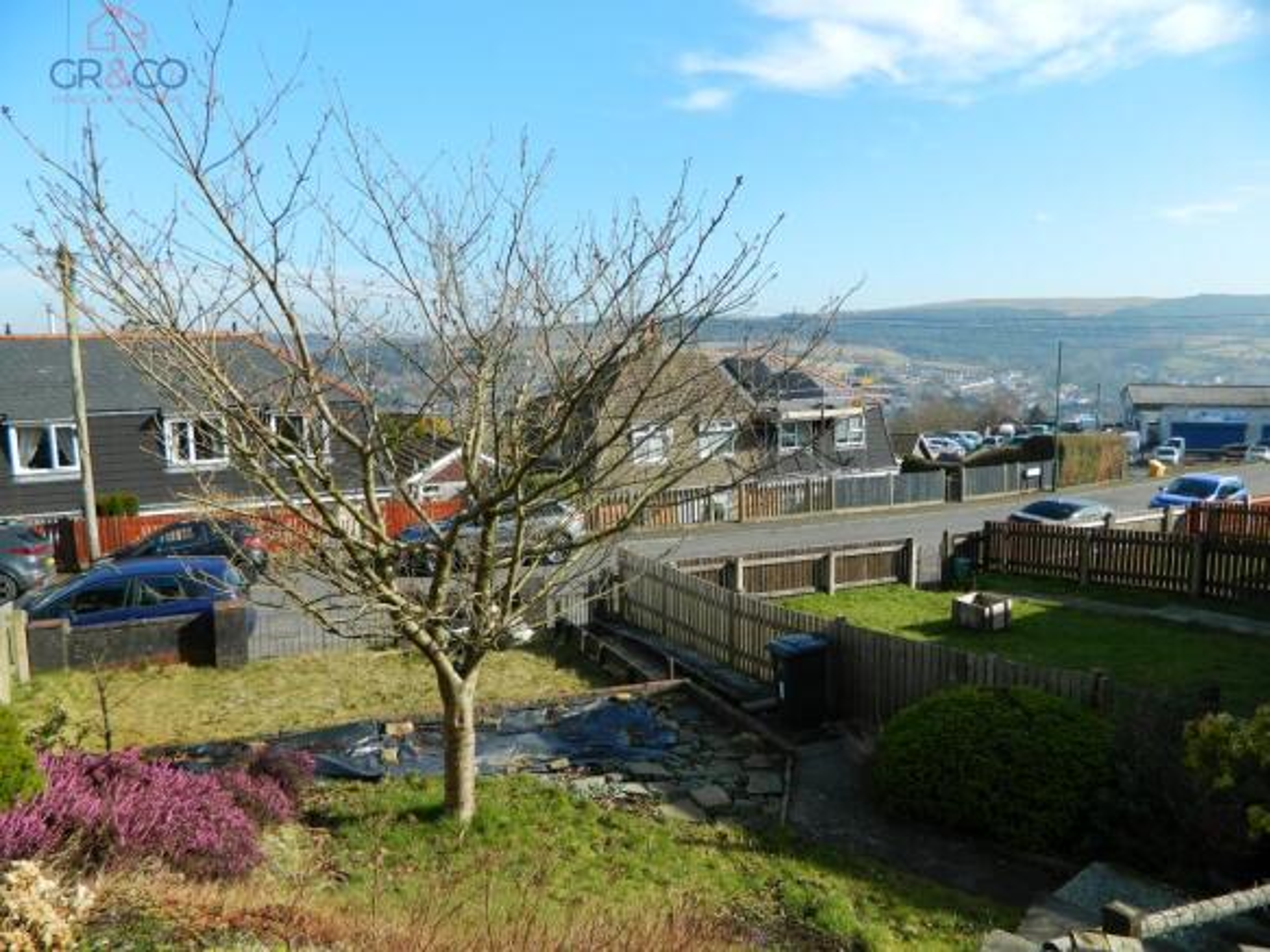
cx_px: 635
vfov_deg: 54.9
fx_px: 917
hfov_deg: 69.4
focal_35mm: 25
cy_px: 476
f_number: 3.1
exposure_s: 1/800
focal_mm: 4.5
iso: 80
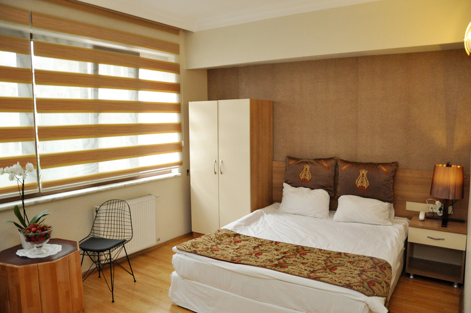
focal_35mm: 27
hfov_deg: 67.5
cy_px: 156
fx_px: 353
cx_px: 236
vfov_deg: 47.8
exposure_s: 1/125
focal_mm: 18
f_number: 3.5
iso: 1250
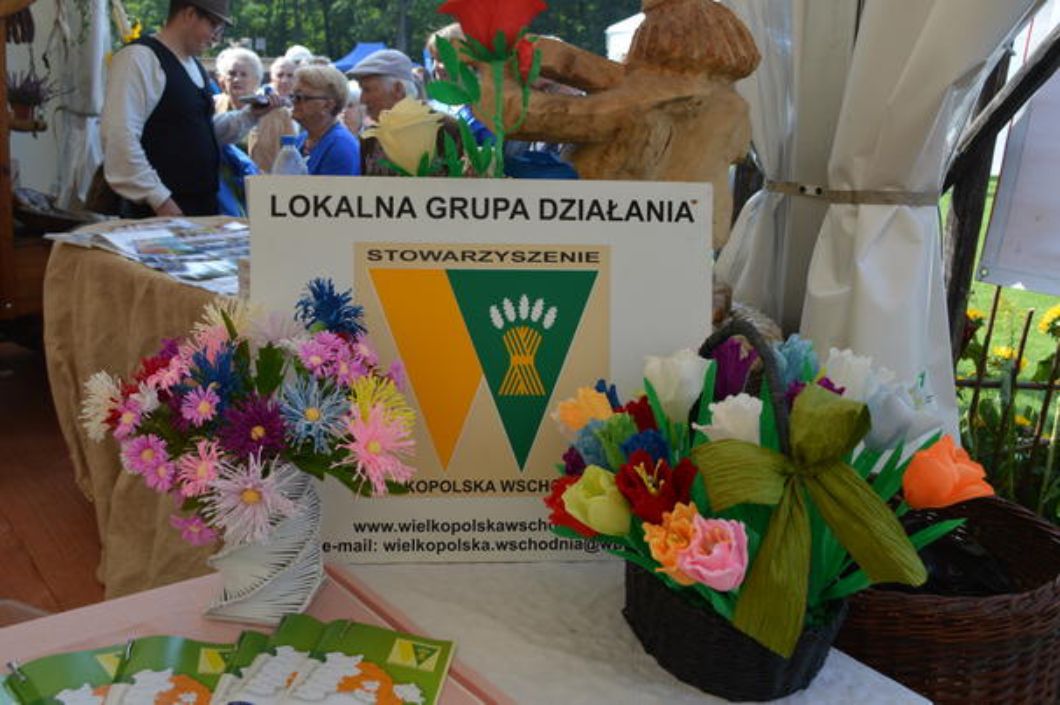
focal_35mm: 36
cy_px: 352
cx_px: 530
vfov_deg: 36.8
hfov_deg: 53.2
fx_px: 1059
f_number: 6.3
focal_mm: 24
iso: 100
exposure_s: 1/100
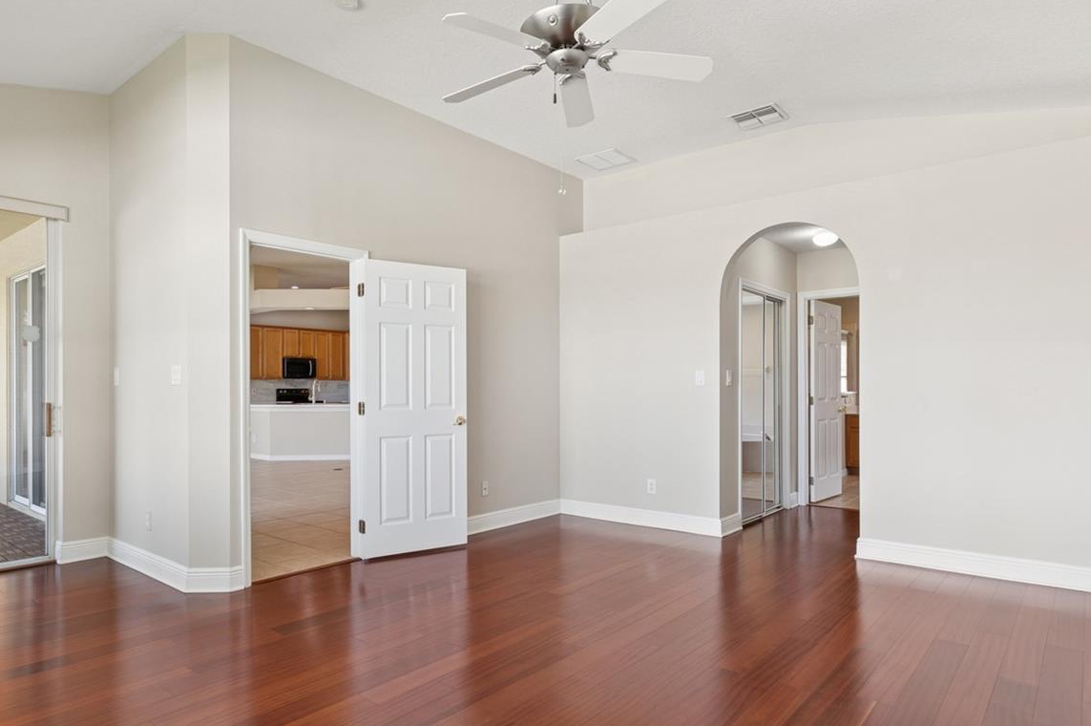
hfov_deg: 80.8
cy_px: 399
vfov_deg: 59.3
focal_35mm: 21
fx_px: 636
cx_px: 474
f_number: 9
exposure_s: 1/10
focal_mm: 10
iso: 100
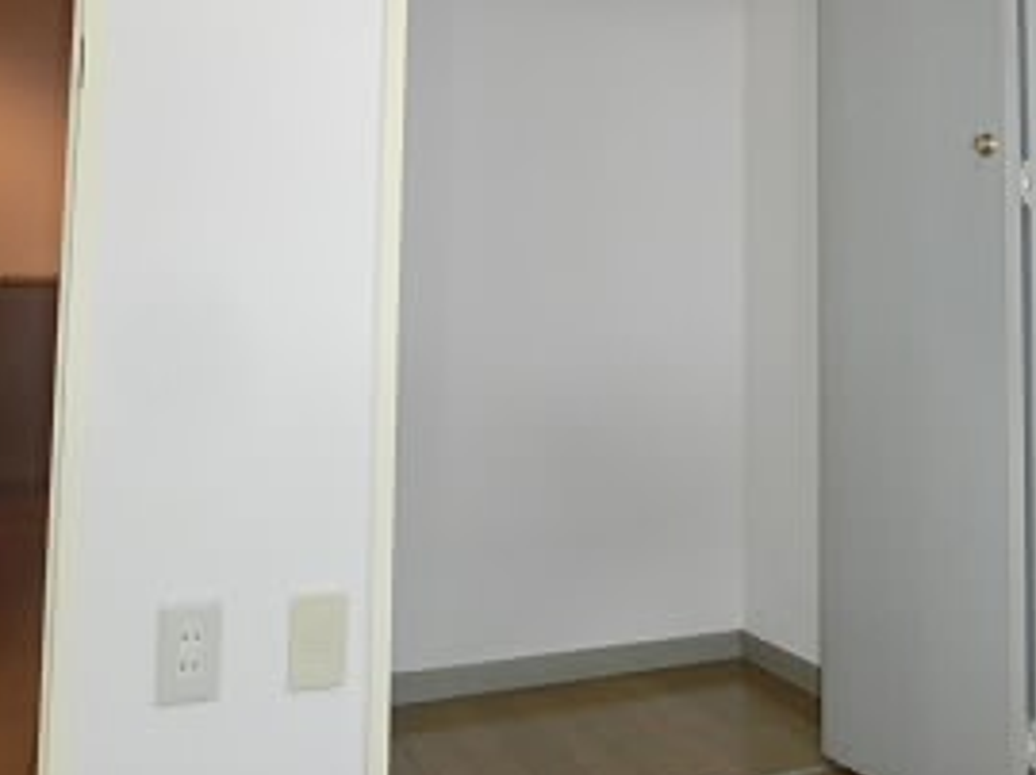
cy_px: 213
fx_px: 1196
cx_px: 733
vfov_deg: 35.3
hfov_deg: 45.7
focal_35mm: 40
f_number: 3
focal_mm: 4.24
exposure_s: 1/80
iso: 400
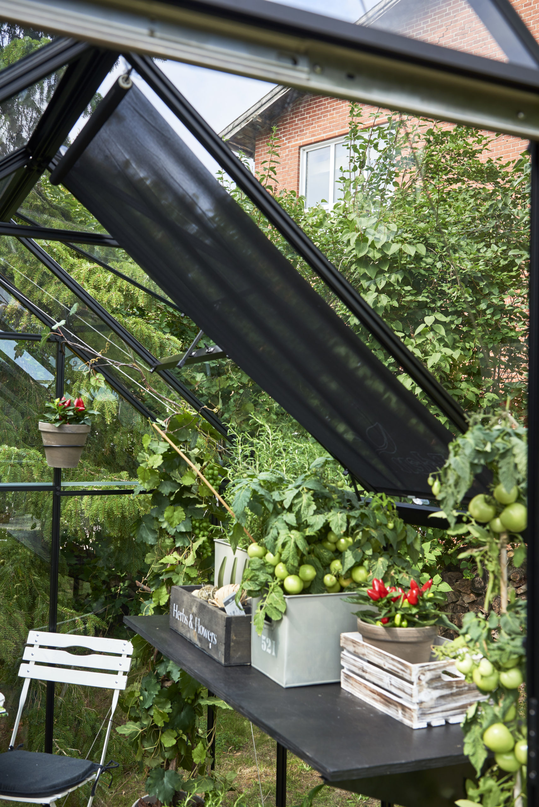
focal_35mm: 38
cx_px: 270
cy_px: 404
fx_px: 853
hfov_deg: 35.1
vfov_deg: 50.7
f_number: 7.1
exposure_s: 1/160
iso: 100
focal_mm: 38
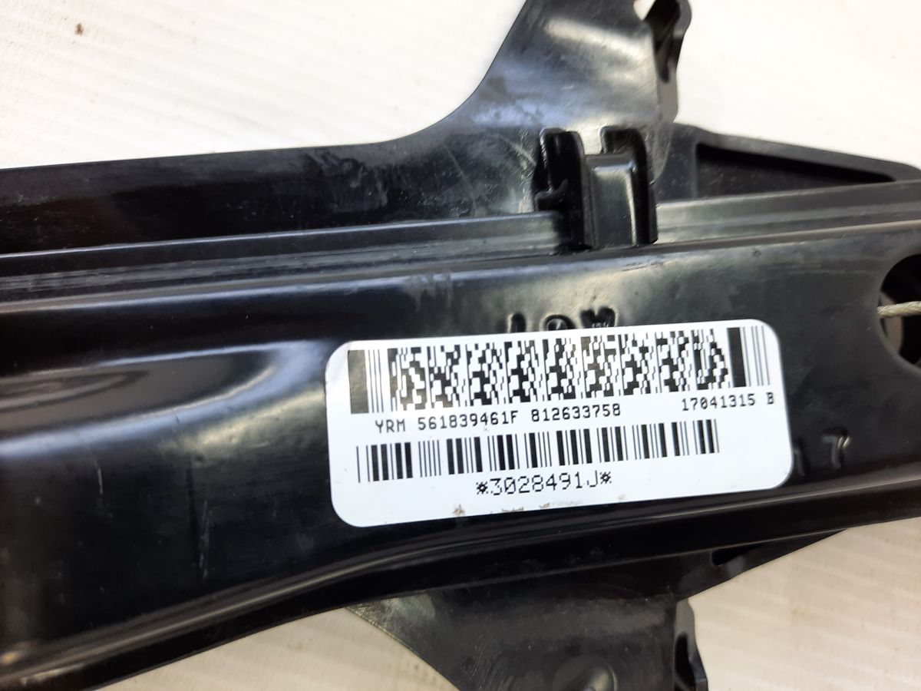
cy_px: 346
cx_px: 460
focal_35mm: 25
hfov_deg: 69.4
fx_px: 665
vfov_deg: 54.9
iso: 100
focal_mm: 4.6
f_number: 2
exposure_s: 1/50
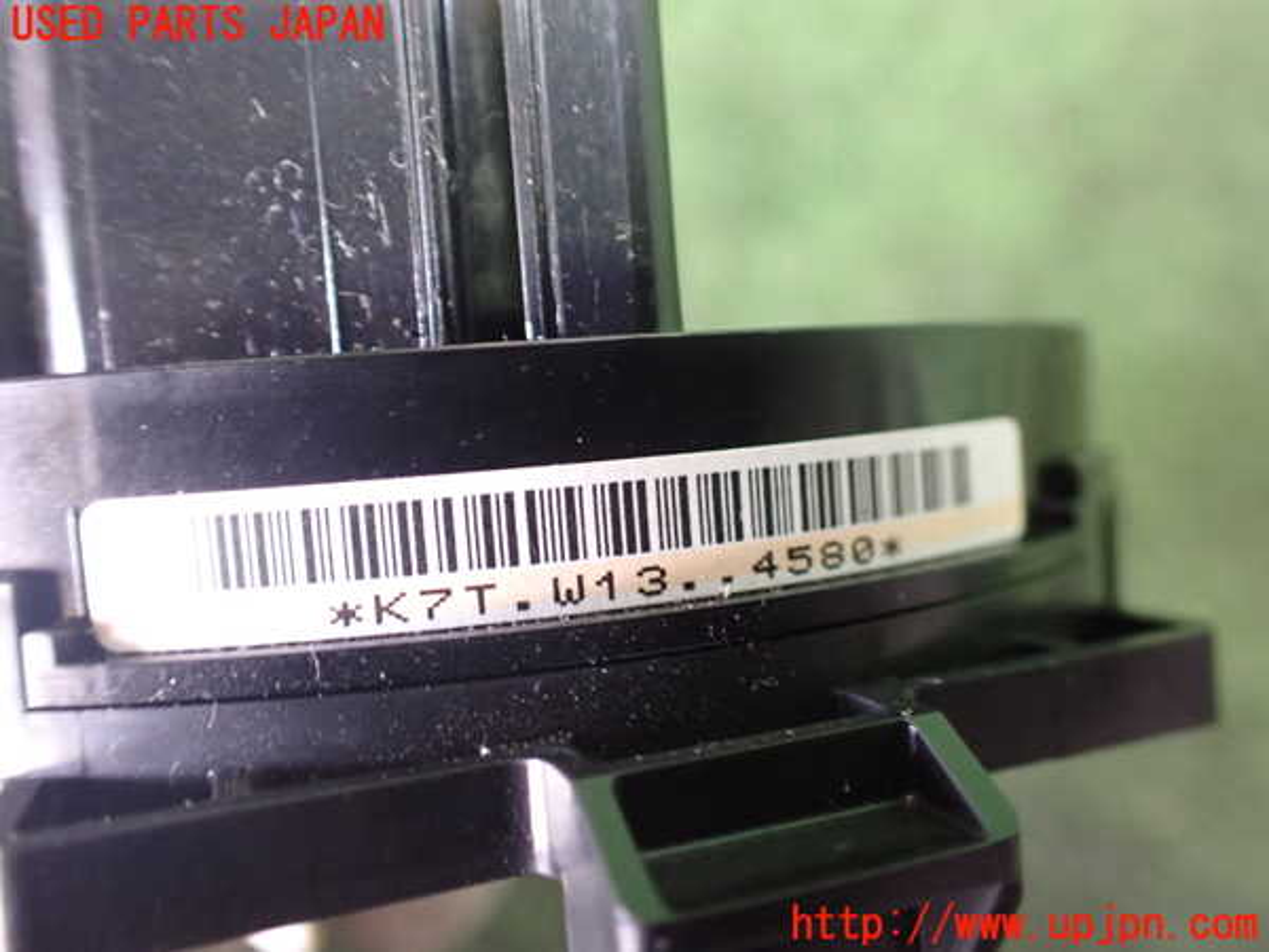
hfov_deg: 60.0
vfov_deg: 46.8
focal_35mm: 30
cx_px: 634
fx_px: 1100
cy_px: 476
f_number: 2.3
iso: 1250
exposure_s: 1/30
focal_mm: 5.4
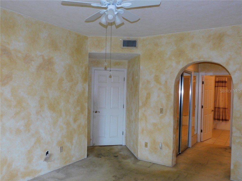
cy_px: 90
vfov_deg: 46.8
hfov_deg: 60.0
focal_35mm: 30
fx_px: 210
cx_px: 121
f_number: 3.5
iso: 200
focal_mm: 5.4
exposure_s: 1/30
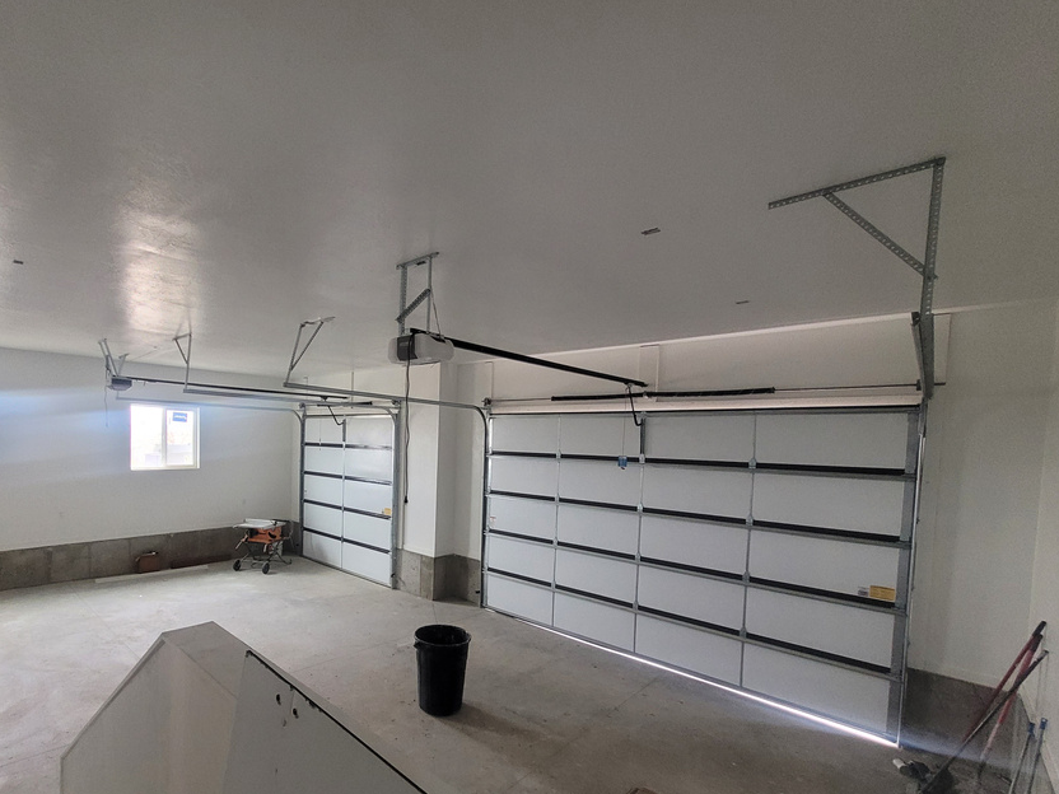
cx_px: 425
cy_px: 466
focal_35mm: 16
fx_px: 489
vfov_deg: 77.4
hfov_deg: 93.3
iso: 400
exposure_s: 1/60
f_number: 2.2
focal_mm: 1.74
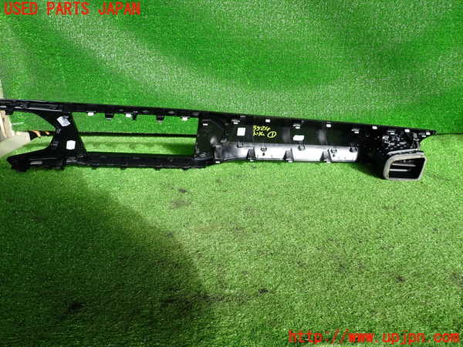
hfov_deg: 69.4
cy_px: 174
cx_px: 232
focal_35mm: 25
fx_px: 334
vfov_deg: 54.9
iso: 100
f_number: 2.8
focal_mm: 4.5
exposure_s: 1/200
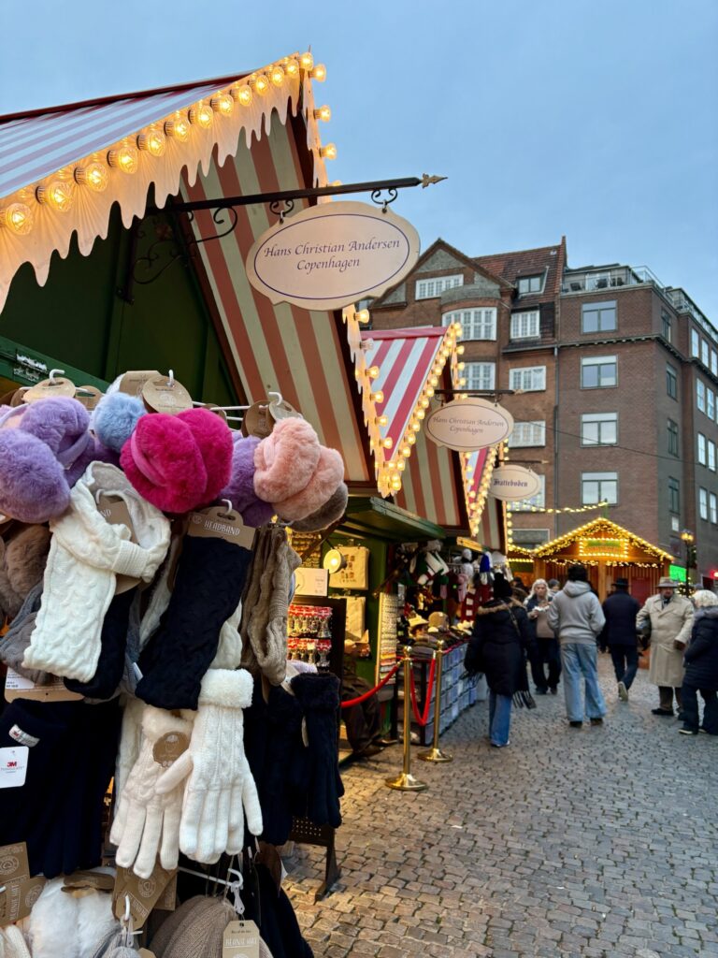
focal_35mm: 26
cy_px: 479
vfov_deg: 67.3
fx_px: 719
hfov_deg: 53.1
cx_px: 359
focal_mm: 5.96
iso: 64
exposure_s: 1/50
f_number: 1.6
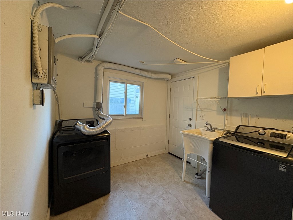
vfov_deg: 85.7
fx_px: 119
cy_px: 110
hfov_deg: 102.1
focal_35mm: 14
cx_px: 146
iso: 250
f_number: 2.2
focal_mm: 2.22
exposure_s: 1/60
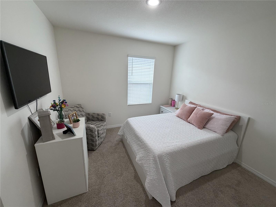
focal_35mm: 14
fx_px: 112
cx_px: 138
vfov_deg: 85.7
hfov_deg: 102.1
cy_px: 104
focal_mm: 2.22
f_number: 2.2
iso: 160
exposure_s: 1/120
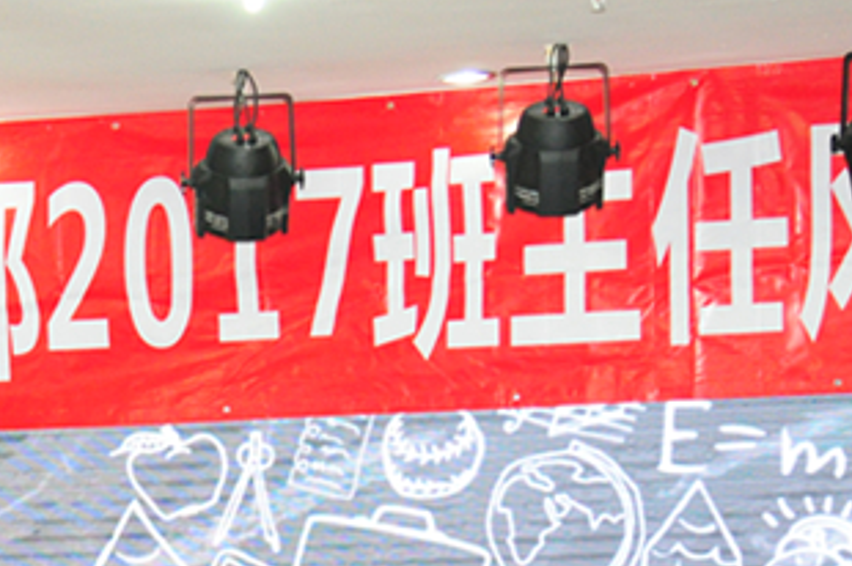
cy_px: 680
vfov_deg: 6.9
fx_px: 4634
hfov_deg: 10.3
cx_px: -214
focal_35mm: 196
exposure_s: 1/100
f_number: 4
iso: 1250
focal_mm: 52
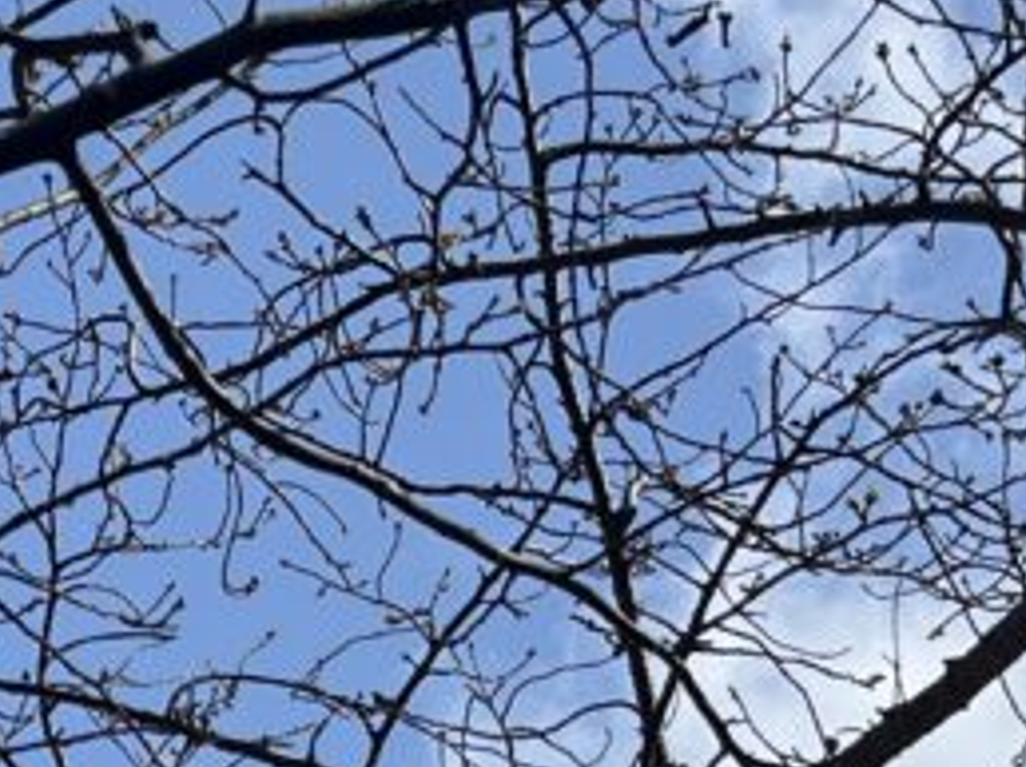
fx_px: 3820
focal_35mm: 129
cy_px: 1705
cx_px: -99
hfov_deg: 14.9
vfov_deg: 10.3
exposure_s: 1/6173
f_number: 1.6
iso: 50
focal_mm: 5.1
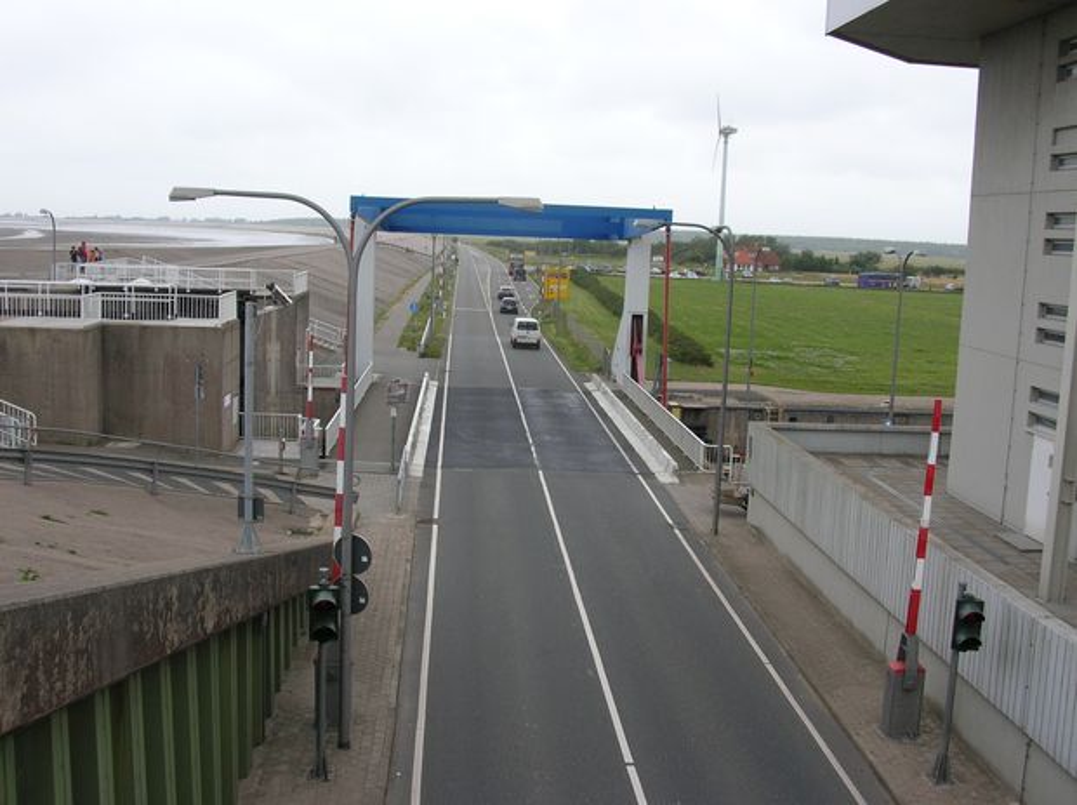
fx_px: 1118
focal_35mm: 36
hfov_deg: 51.4
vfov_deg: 39.6
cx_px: 538
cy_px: 402
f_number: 3.7
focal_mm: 6
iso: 50
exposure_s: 1/212
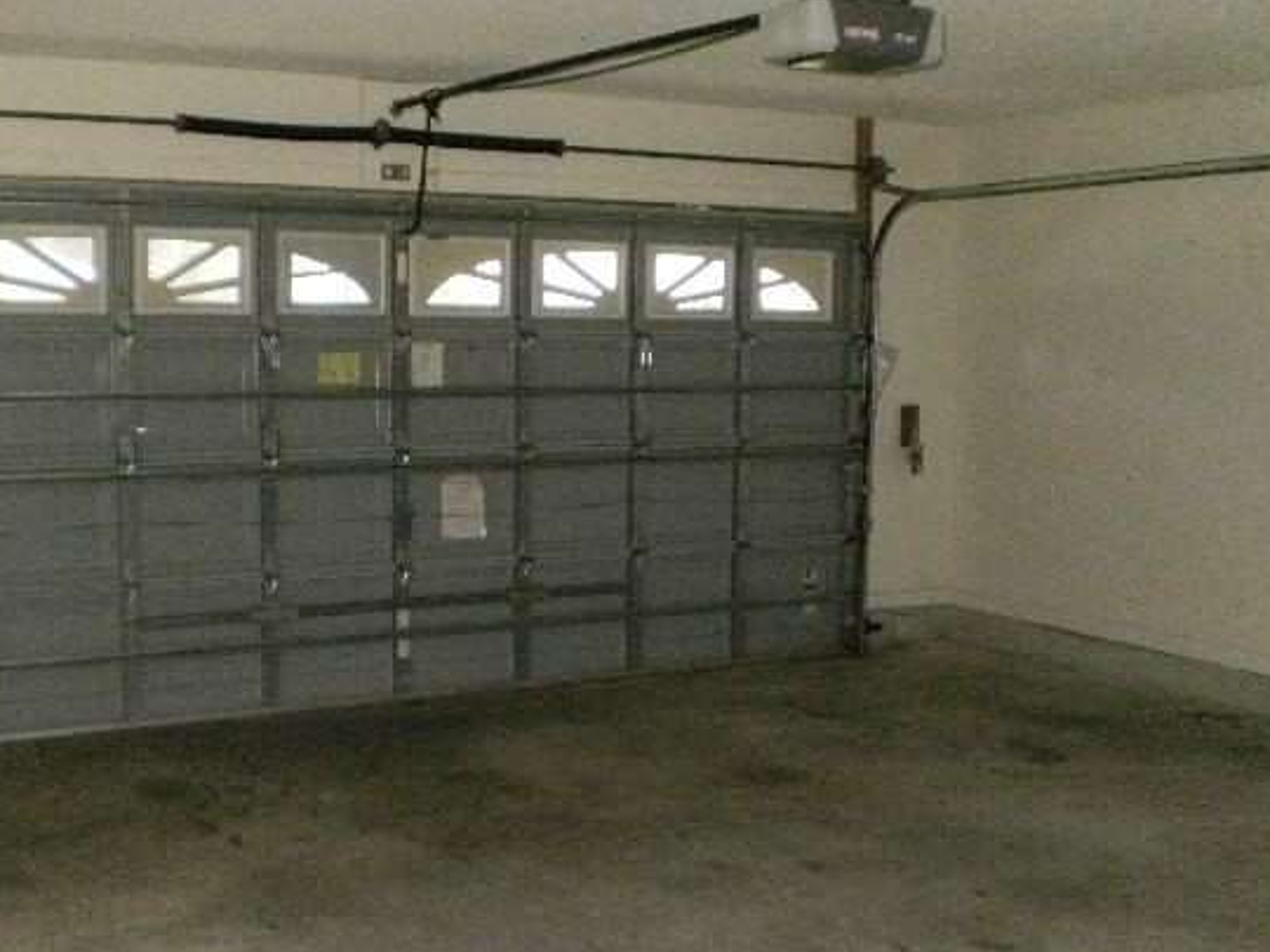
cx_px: 581
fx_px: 1651
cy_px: 522
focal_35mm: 45
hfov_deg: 42.0
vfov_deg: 32.2
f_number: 3.1
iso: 400
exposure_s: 1/250
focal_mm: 6.3
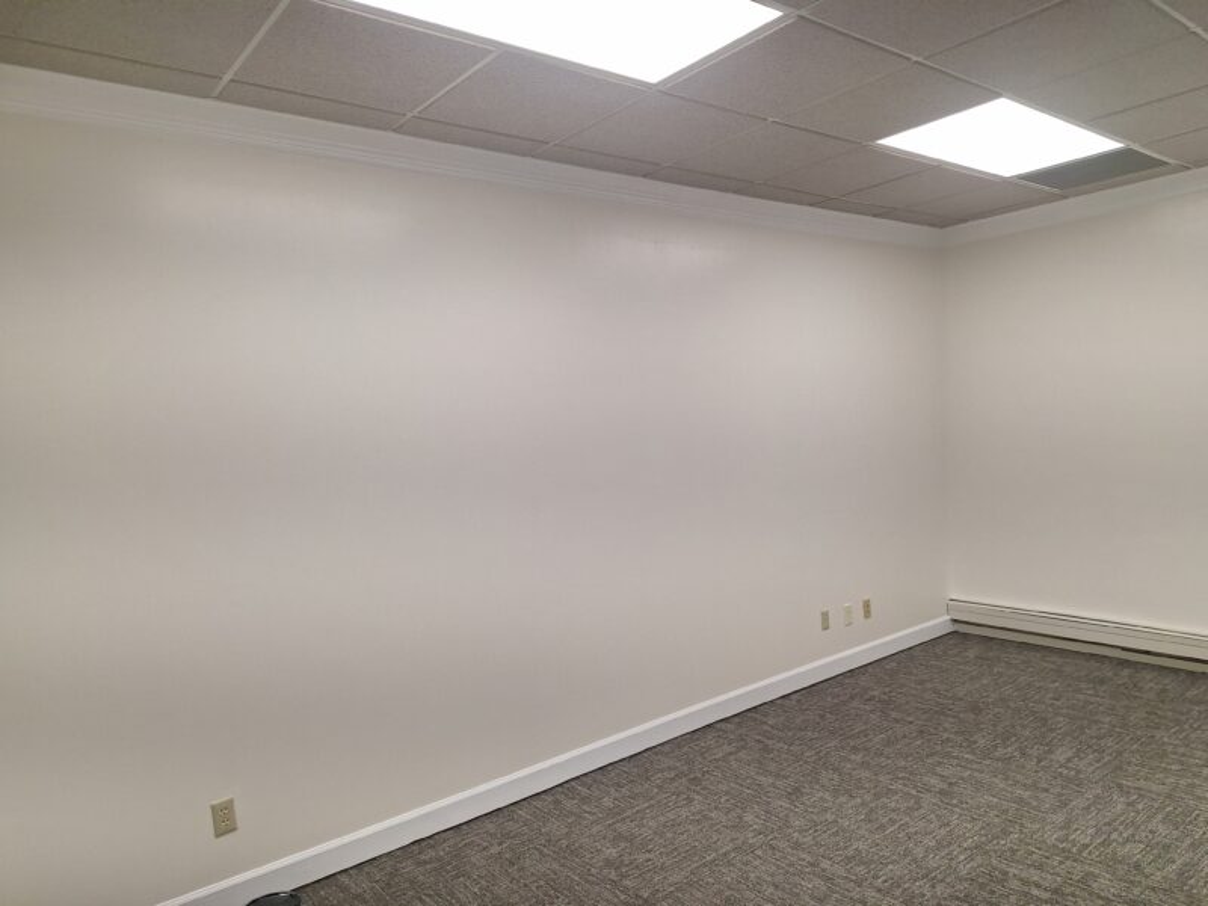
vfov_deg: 58.9
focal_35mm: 23
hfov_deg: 73.9
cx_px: 604
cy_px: 453
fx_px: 803
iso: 40
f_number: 1.8
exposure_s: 1/195
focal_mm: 5.54
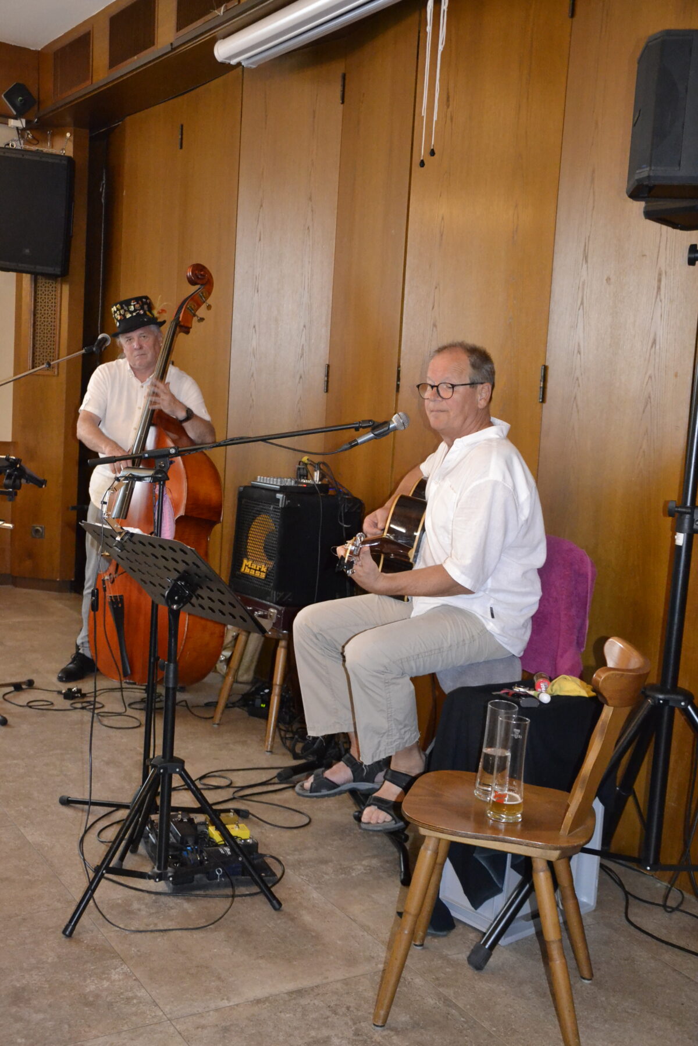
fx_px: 1134
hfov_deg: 34.2
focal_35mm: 39
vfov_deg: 49.6
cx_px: 349
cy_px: 523
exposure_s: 1/60
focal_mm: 26
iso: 3200
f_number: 4
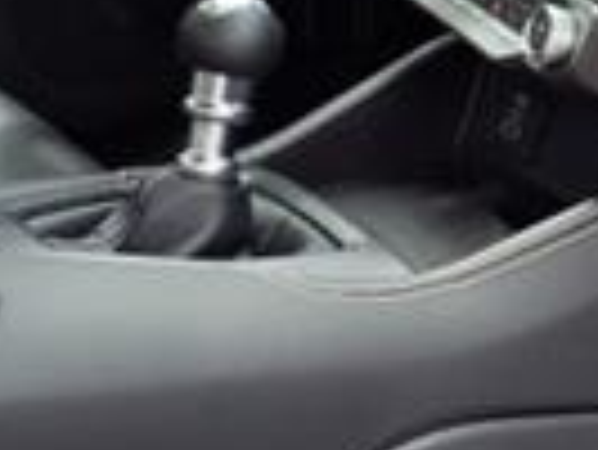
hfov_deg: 14.7
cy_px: -72
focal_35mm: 130
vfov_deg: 11.2
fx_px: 2248
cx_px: 701
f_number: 1.9
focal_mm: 3.58
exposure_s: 1/333
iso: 40
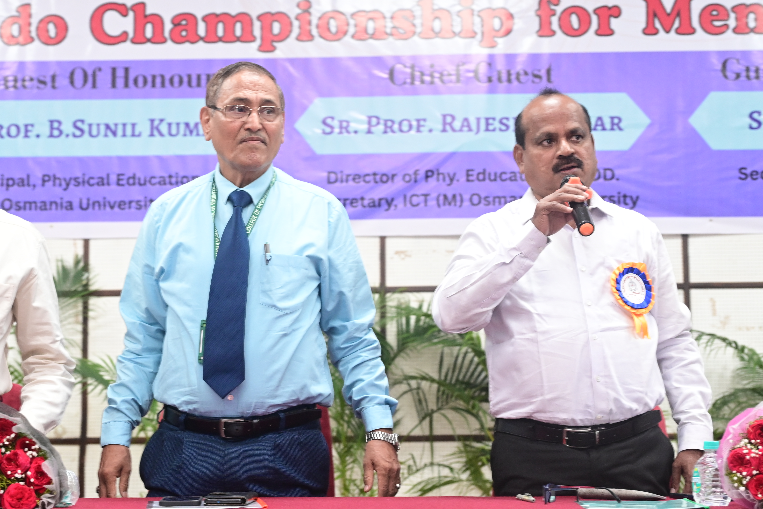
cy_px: 230
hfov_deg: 27.6
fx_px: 1547
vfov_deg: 18.7
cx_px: 282
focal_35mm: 73
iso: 2500
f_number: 4
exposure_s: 1/125
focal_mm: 54
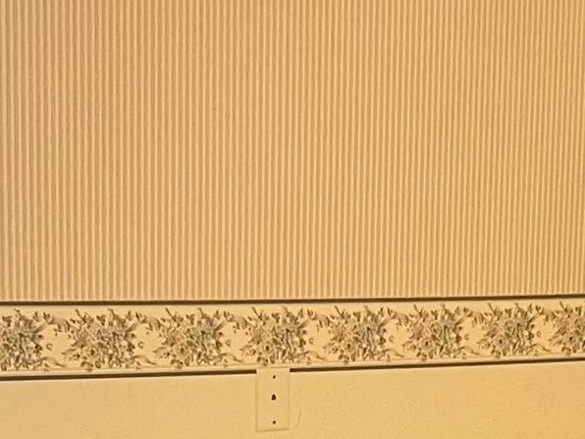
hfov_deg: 14.7
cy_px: 579
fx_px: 2265
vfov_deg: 10.8
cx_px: 418
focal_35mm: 134
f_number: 1.5
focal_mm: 5.7
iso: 400
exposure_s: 1/40
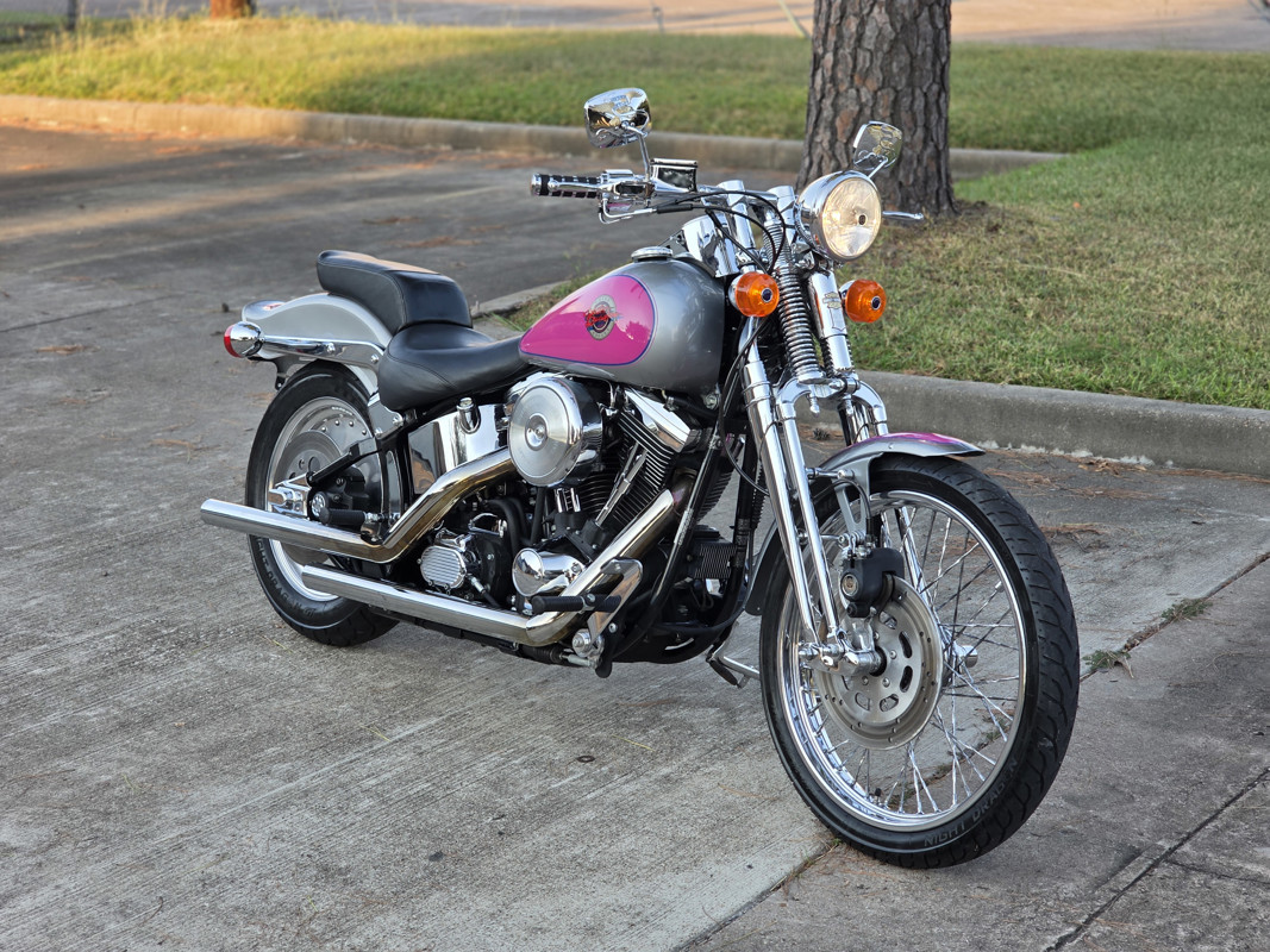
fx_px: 2531
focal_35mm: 69
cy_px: 476
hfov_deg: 28.2
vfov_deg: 21.3
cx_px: 635
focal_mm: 7.9
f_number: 2.4
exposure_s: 1/227
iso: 50
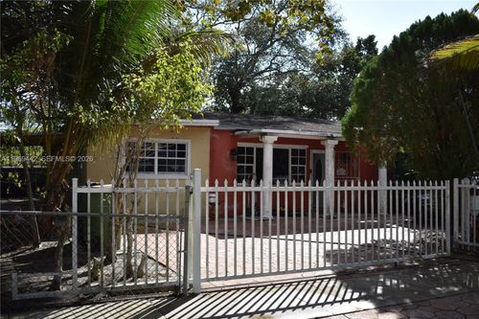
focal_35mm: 34
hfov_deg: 55.1
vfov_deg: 38.3
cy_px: 160
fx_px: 459
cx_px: 240
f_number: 3.8
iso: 100
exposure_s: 1/500
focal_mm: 23
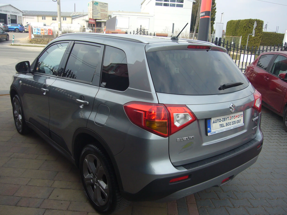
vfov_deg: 45.4
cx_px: 137
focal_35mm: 31
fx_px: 257
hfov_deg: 58.3
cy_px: 116
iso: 80
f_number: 2.8
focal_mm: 4.6
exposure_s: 1/320
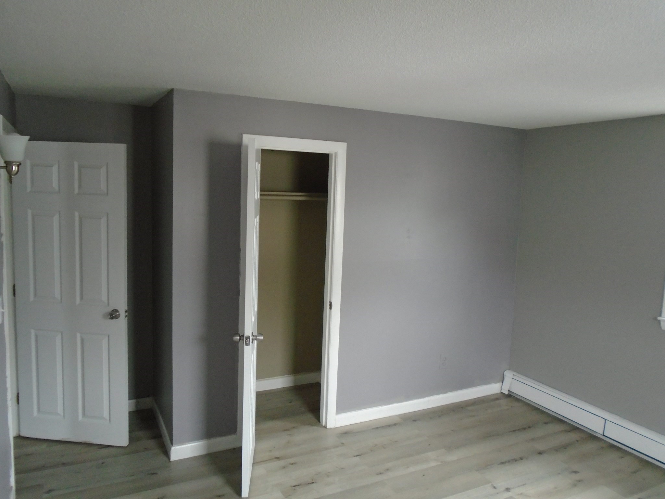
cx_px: 332
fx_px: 499
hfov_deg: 67.3
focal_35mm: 26
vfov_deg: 53.1
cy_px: 250
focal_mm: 4.6
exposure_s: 1/30
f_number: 3.2
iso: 250
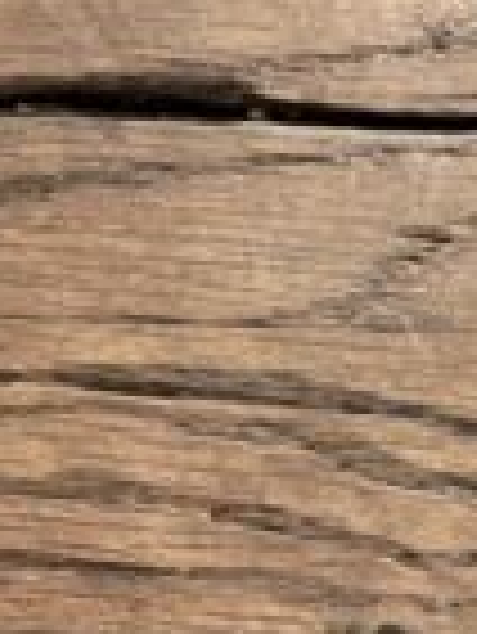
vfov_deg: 12.4
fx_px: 2697
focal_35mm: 147
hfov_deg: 9.1
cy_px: 1106
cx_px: 1161
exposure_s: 1/33
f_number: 1.6
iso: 400
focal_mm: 5.1
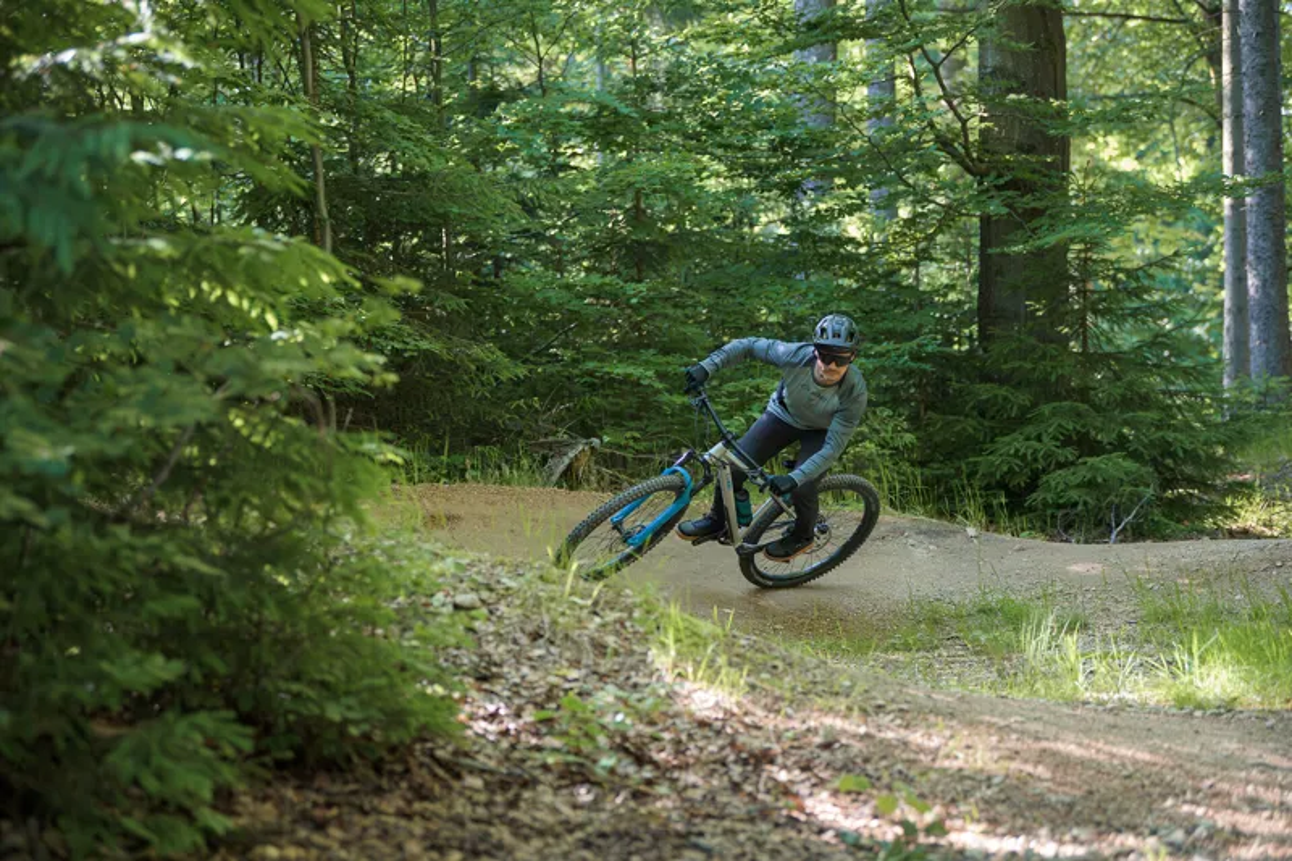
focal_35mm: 102
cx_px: 646
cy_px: 430
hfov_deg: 20.0
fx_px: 3660
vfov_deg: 13.4
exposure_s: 1/1600
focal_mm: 102
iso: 5000
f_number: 2.8
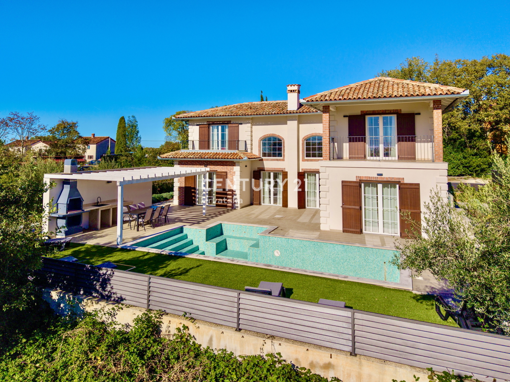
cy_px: 191
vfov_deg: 56.8
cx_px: 255
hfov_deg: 71.6
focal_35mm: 24
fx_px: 354
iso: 240
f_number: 1.8
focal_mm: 8.67
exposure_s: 1/8000
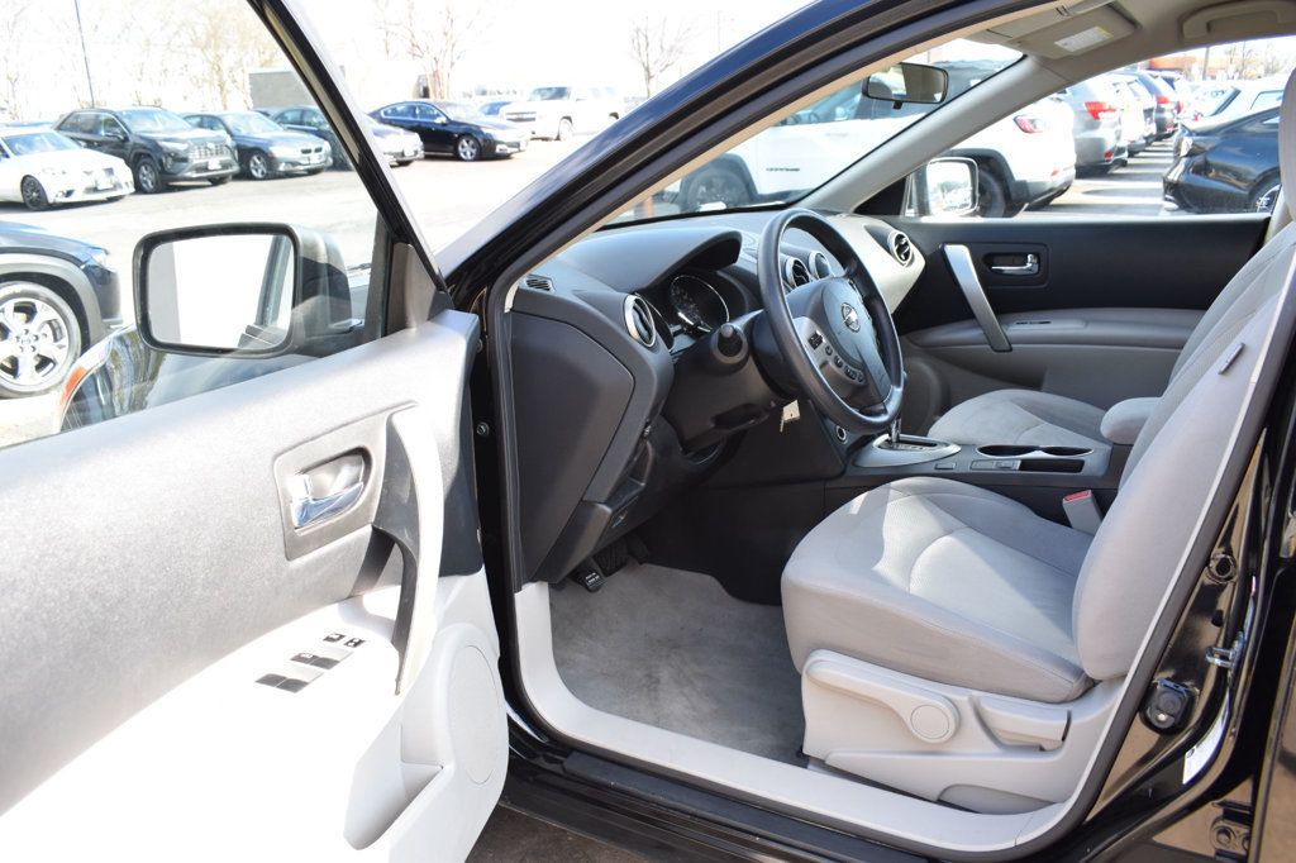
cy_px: 432
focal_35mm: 27
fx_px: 972
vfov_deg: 47.9
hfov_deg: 67.4
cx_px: 648
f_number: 6.3
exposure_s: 1/125
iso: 400
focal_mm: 18
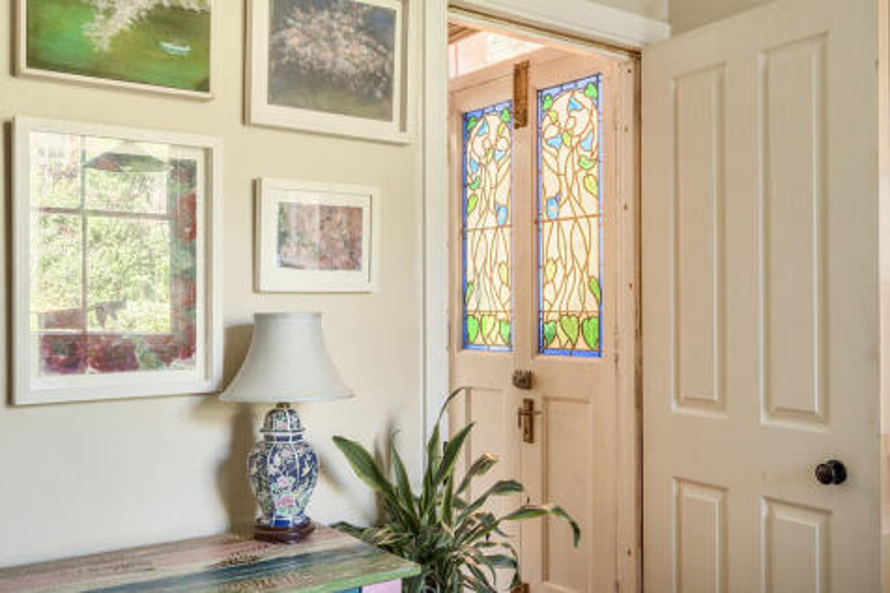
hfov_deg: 53.1
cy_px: 296
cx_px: 445
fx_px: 890
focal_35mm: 36
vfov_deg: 36.8
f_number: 8
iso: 100
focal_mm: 24
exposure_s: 1/13
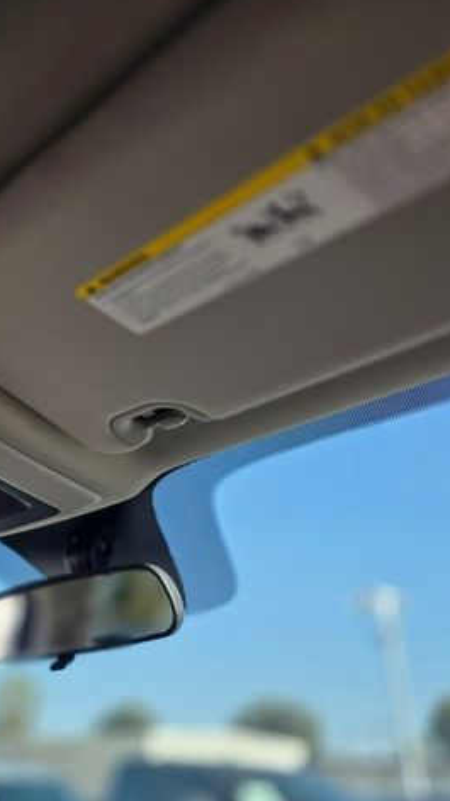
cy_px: 397
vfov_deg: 58.0
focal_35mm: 34
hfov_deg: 30.8
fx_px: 722
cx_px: -48
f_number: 1.7
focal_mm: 6.3
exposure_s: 1/2234
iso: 80
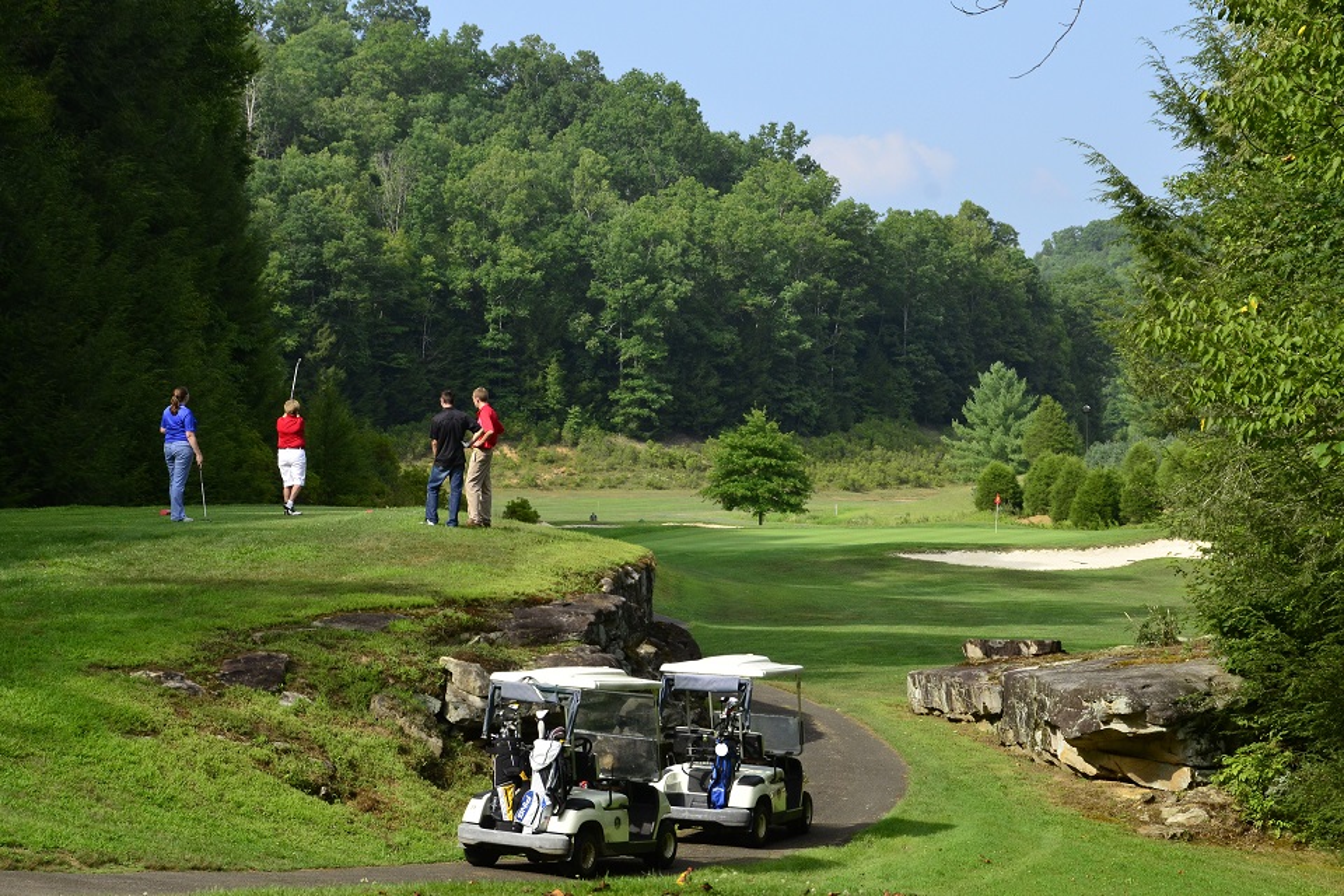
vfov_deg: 14.0
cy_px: 448
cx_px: 672
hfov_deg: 20.9
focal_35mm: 98
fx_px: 3640
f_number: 10
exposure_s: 1/200
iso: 800
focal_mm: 65
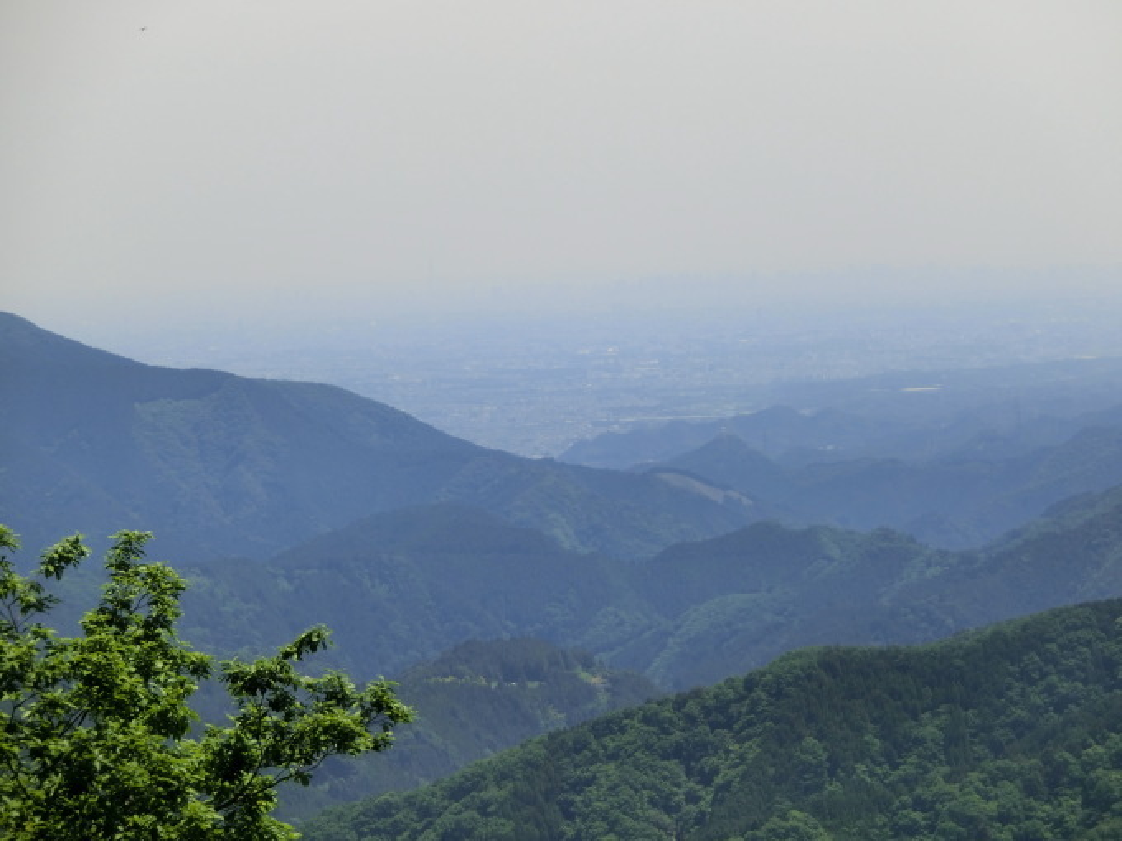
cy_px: 420
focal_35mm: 166
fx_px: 5381
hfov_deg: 11.9
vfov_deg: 8.9
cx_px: 561
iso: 80
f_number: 5.8
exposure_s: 1/640
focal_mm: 29.39
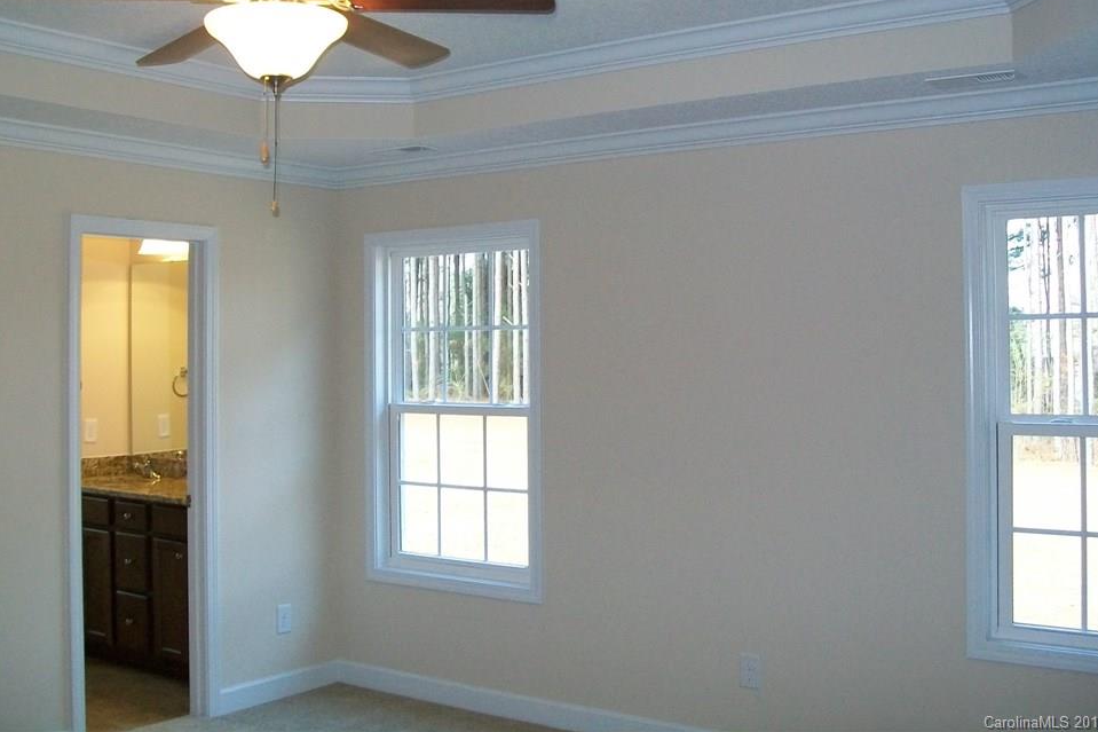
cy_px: 293
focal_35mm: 40
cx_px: 529
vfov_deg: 33.3
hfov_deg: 48.5
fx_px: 1220
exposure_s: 1/60
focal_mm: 6
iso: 160
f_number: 2.7
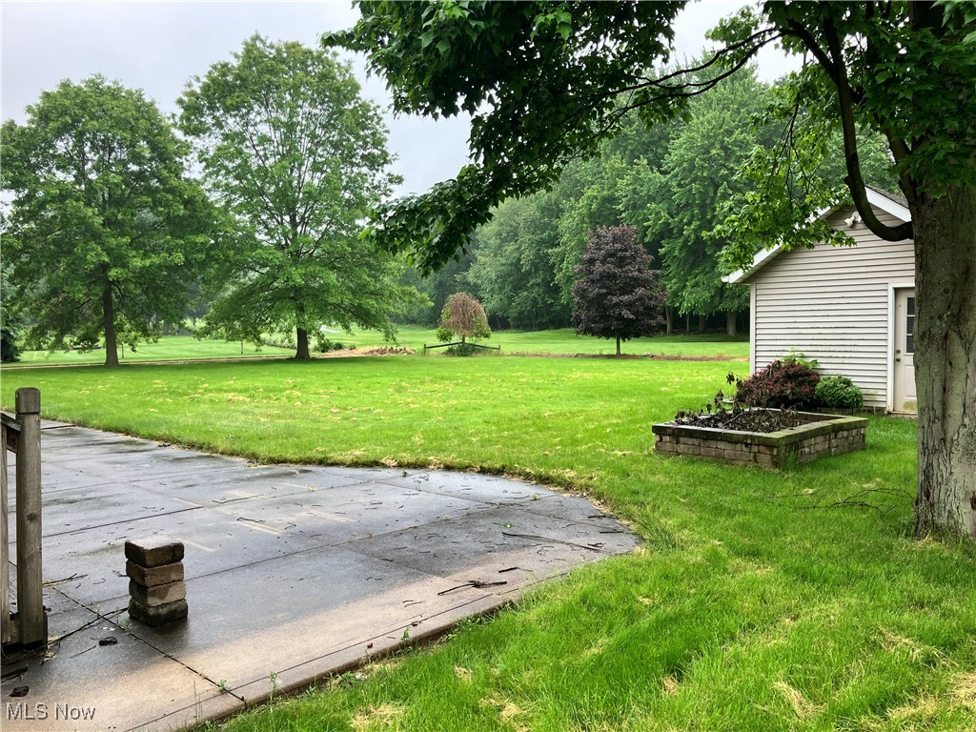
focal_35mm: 28
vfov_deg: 49.7
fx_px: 789
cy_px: 366
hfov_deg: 63.4
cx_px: 488
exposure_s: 1/322
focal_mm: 3.99
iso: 32
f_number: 1.8
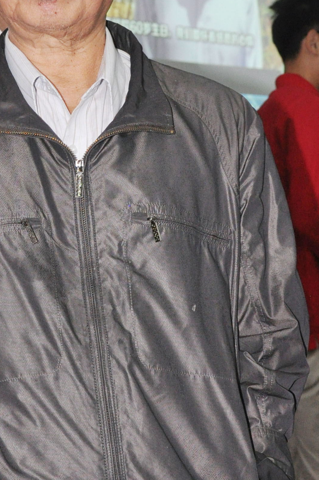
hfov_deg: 14.0
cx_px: 79
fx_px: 1292
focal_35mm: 97
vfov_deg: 21.0
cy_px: 223
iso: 800
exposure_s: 1/60
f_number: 4
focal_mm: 24
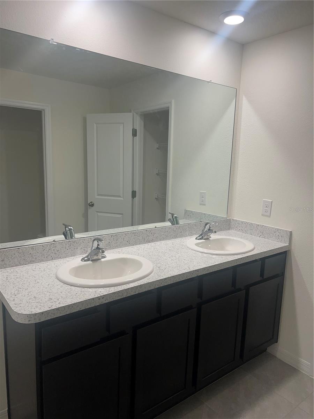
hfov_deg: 53.1
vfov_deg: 67.3
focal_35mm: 26
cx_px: 157
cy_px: 210
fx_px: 314
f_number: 1.5
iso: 80
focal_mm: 5.7
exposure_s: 1/120
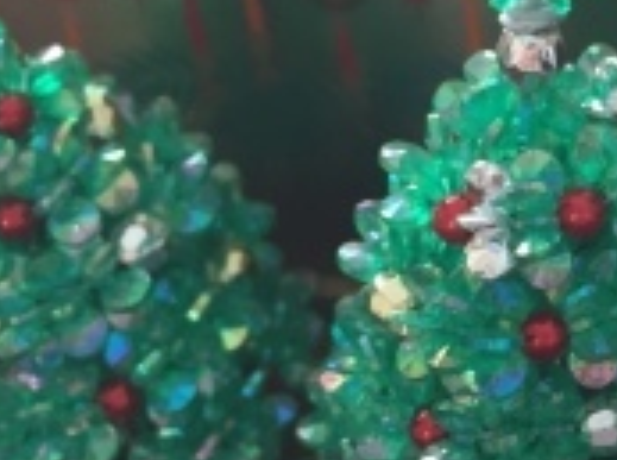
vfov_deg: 13.8
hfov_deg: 17.3
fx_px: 1903
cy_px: 177
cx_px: 790
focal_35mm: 107
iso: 125
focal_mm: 4.15
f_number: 2.2
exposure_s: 1/30
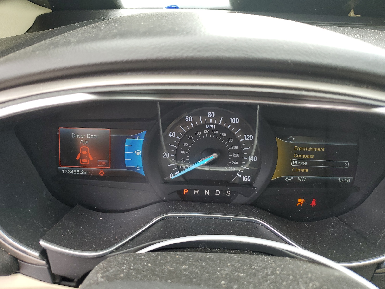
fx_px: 289
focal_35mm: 26
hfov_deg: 67.3
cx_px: 192
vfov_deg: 53.1
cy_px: 144
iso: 50
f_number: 1.5
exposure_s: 1/143
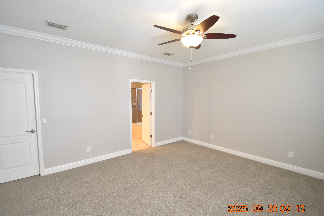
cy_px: 111
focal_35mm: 16
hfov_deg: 96.7
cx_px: 165
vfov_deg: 73.7
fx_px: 144
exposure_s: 1/60
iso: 800
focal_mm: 10
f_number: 3.5
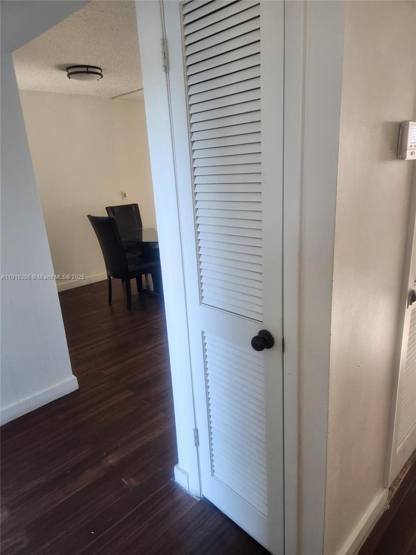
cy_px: 278
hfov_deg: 58.9
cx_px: 208
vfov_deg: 73.9
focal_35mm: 23
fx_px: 369
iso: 200
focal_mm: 5.4
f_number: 1.8
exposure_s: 1/120
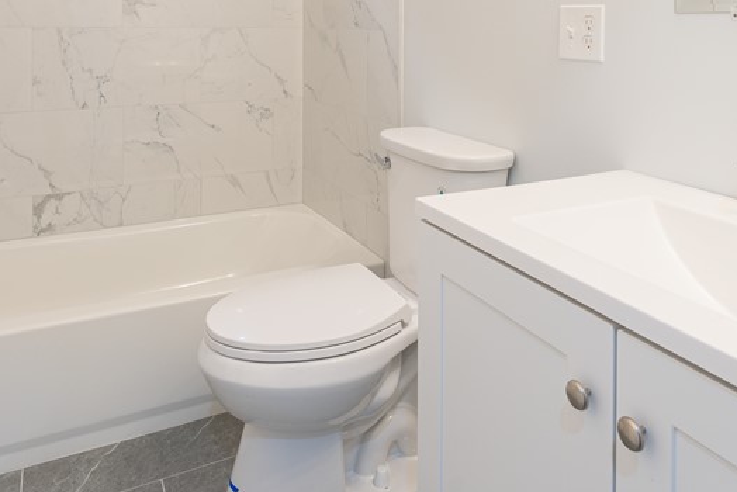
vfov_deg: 40.6
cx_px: 357
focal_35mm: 29
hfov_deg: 63.6
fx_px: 594
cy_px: 25
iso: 100
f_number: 8
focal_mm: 14
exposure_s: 1/25
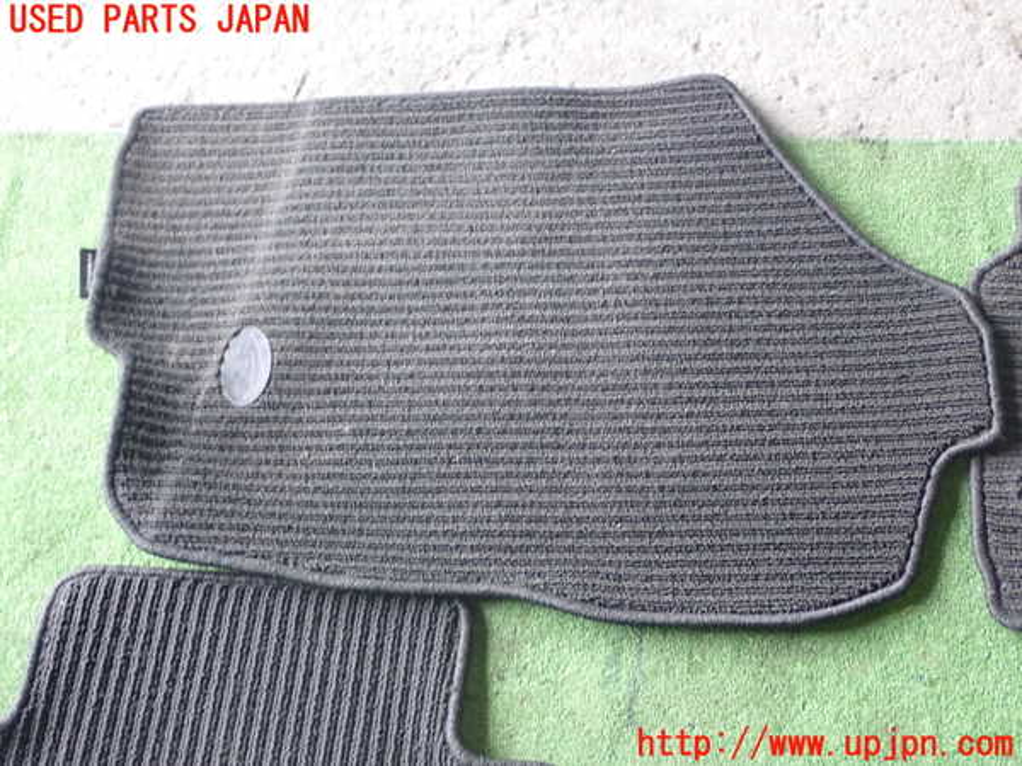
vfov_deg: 27.0
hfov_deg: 35.5
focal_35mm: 54
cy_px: 383
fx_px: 1594
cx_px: 511
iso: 800
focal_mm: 9.65
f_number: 3.3
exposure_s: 1/30
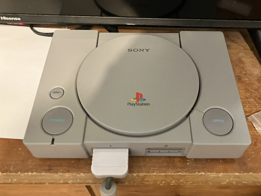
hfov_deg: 56.7
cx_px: 141
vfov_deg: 44.1
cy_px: 93
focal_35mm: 32
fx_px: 241
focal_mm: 3.99
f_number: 1.8
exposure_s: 1/30
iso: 640
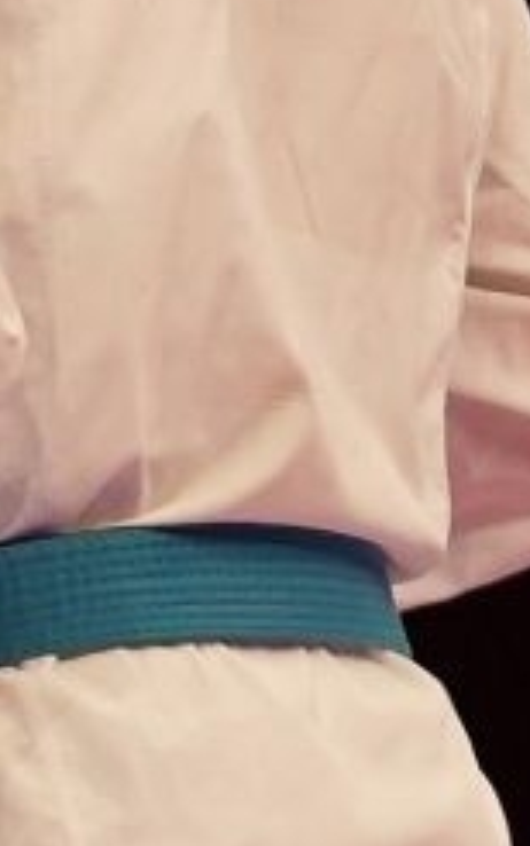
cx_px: -1752
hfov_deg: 1.0
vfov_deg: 1.5
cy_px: 83
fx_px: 31717
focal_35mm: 1374
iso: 2000
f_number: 2.8
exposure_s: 1/1000
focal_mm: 123
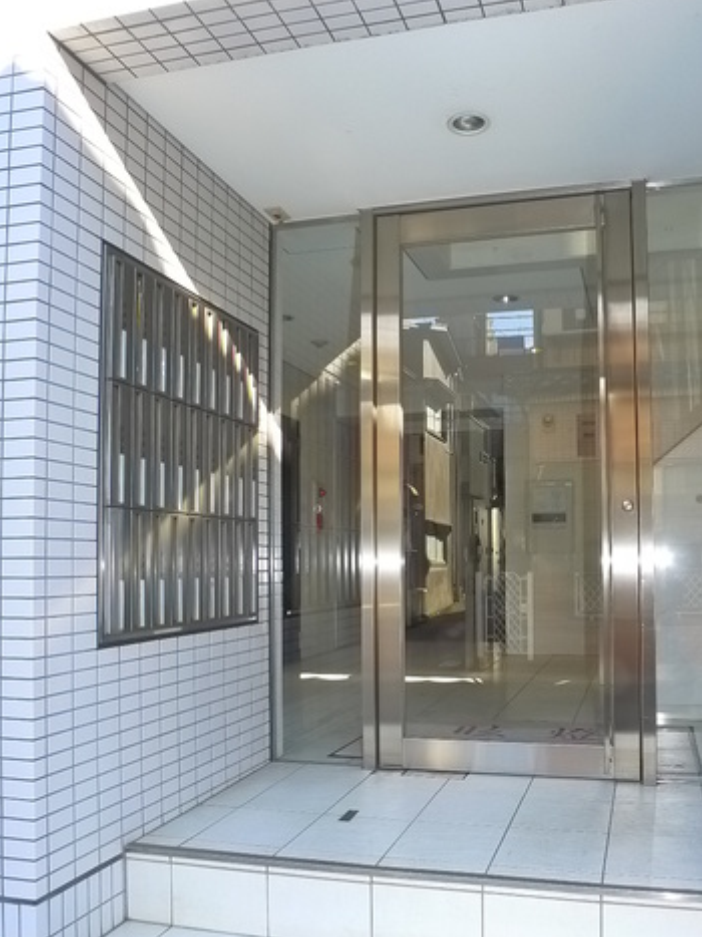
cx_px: 452
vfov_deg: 51.1
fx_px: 974
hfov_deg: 39.3
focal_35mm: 36
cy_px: 548
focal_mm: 5.1
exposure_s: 1/160
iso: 400
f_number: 2.8
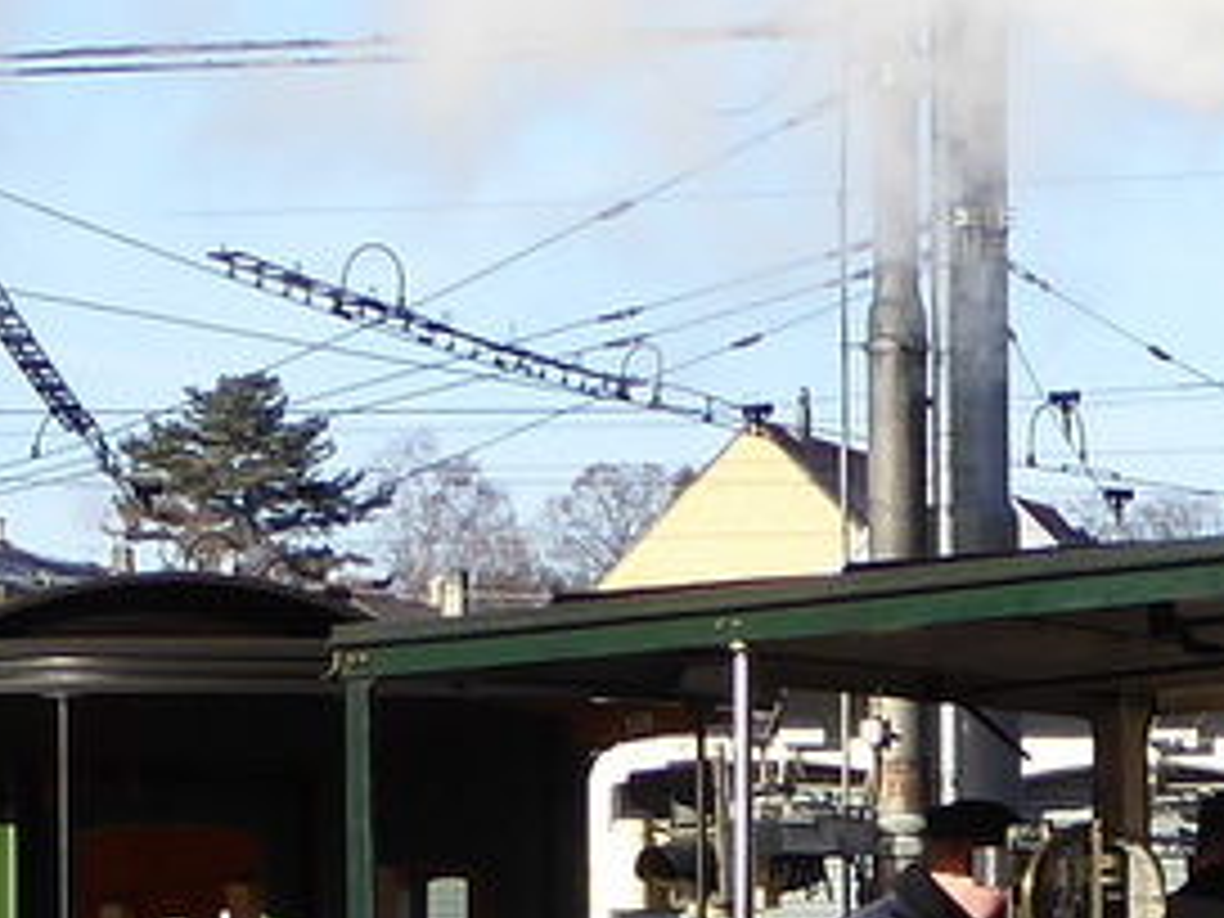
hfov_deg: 11.4
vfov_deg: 8.5
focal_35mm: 172
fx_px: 6082
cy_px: 1123
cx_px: 1256
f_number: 3.7
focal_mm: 6.7
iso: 80
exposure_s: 1/400
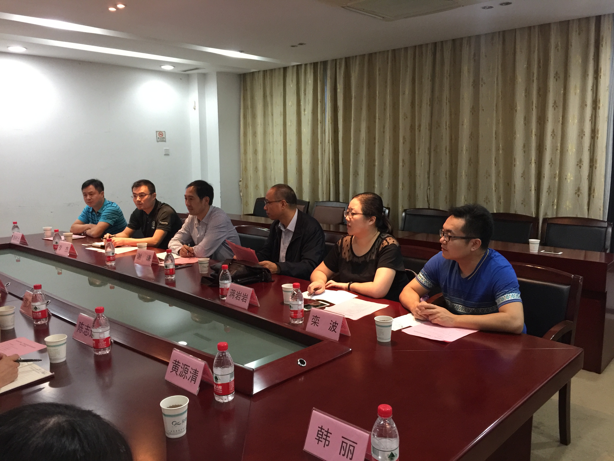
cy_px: 230
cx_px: 307
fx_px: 514
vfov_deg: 48.2
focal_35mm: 29
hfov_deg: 61.7
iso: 160
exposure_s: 1/17
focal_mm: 4.15
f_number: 2.2
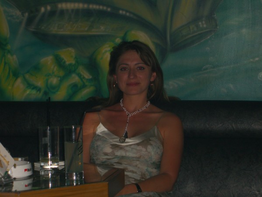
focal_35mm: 114
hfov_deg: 17.3
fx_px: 863
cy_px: 98
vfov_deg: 13.0
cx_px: 131
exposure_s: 1/60
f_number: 5.1
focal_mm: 23.7
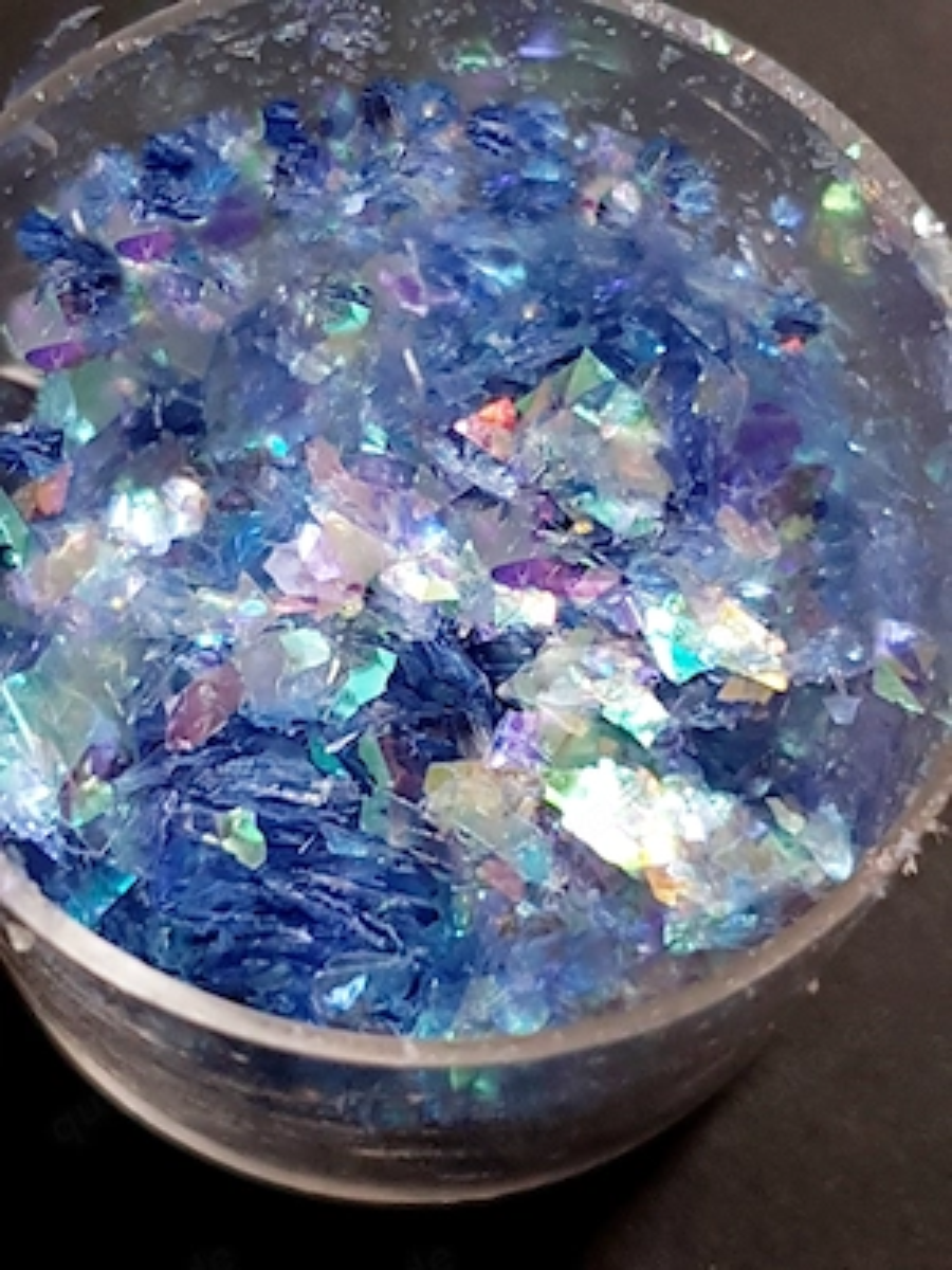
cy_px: 635
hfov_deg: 53.1
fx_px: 953
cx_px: 476
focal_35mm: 26
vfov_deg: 67.3
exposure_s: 1/50
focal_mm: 4.3
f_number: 1.5
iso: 160
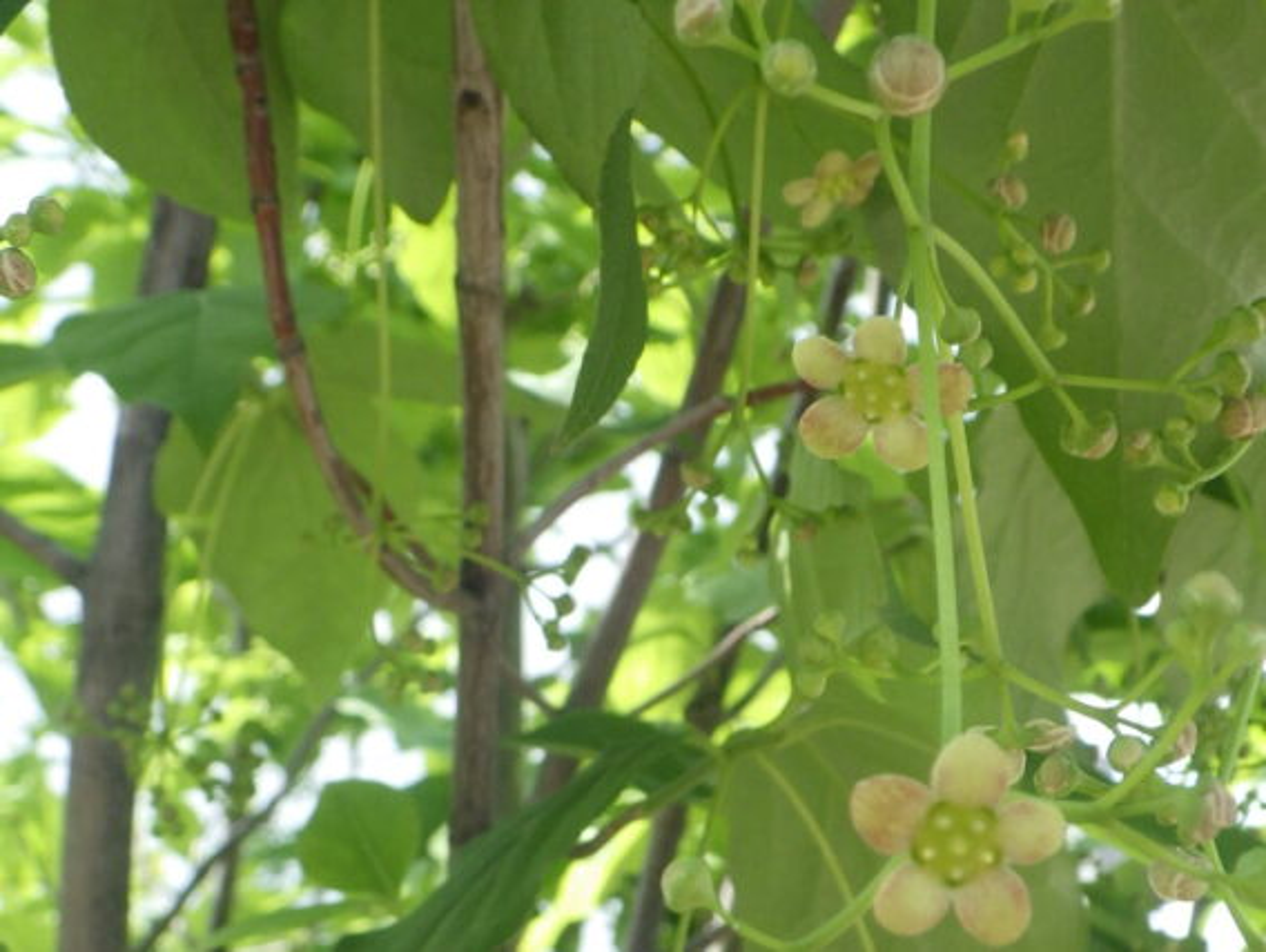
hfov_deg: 53.9
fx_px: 1245
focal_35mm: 34
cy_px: 476
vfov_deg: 41.9
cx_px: 633
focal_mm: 6.1
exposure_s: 1/160
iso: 125
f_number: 4.6
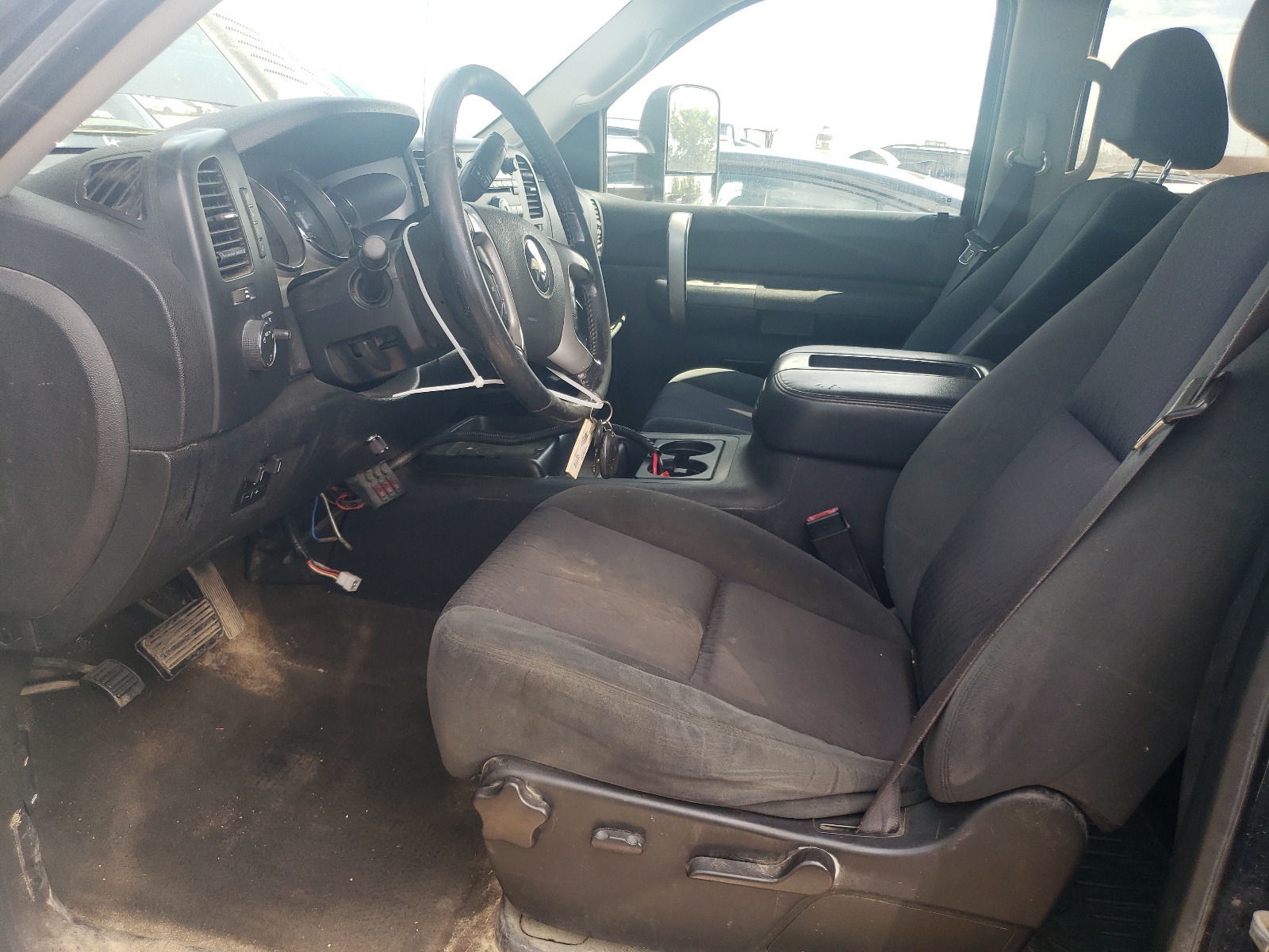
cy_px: 476
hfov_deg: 67.3
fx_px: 953
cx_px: 634
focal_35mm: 26
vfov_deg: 53.1
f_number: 1.5
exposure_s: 1/303
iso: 50
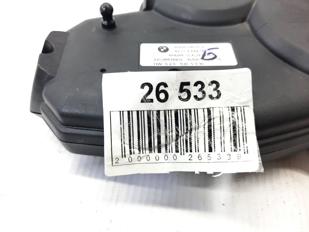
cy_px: 116
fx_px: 223
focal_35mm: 25
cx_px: 154
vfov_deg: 54.9
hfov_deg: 69.4
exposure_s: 1/50
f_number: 2
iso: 160
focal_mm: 4.6
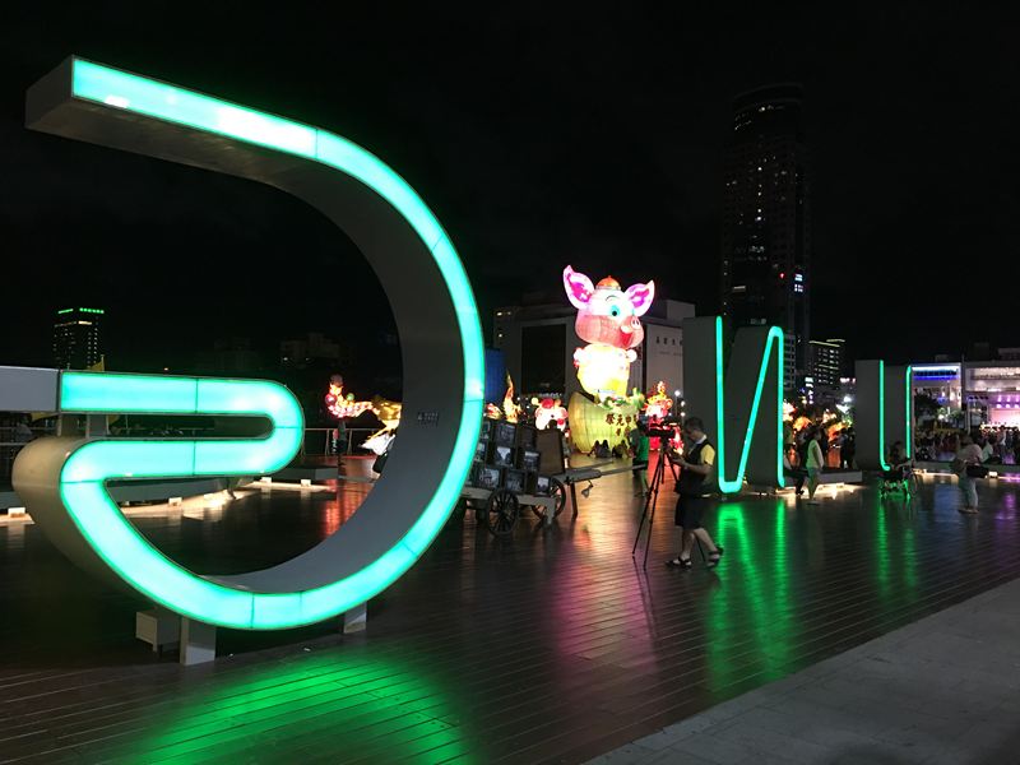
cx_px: 510
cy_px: 382
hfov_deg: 61.7
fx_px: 855
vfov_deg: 48.2
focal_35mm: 29
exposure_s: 1/4
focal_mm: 4.15
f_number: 2.2
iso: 50
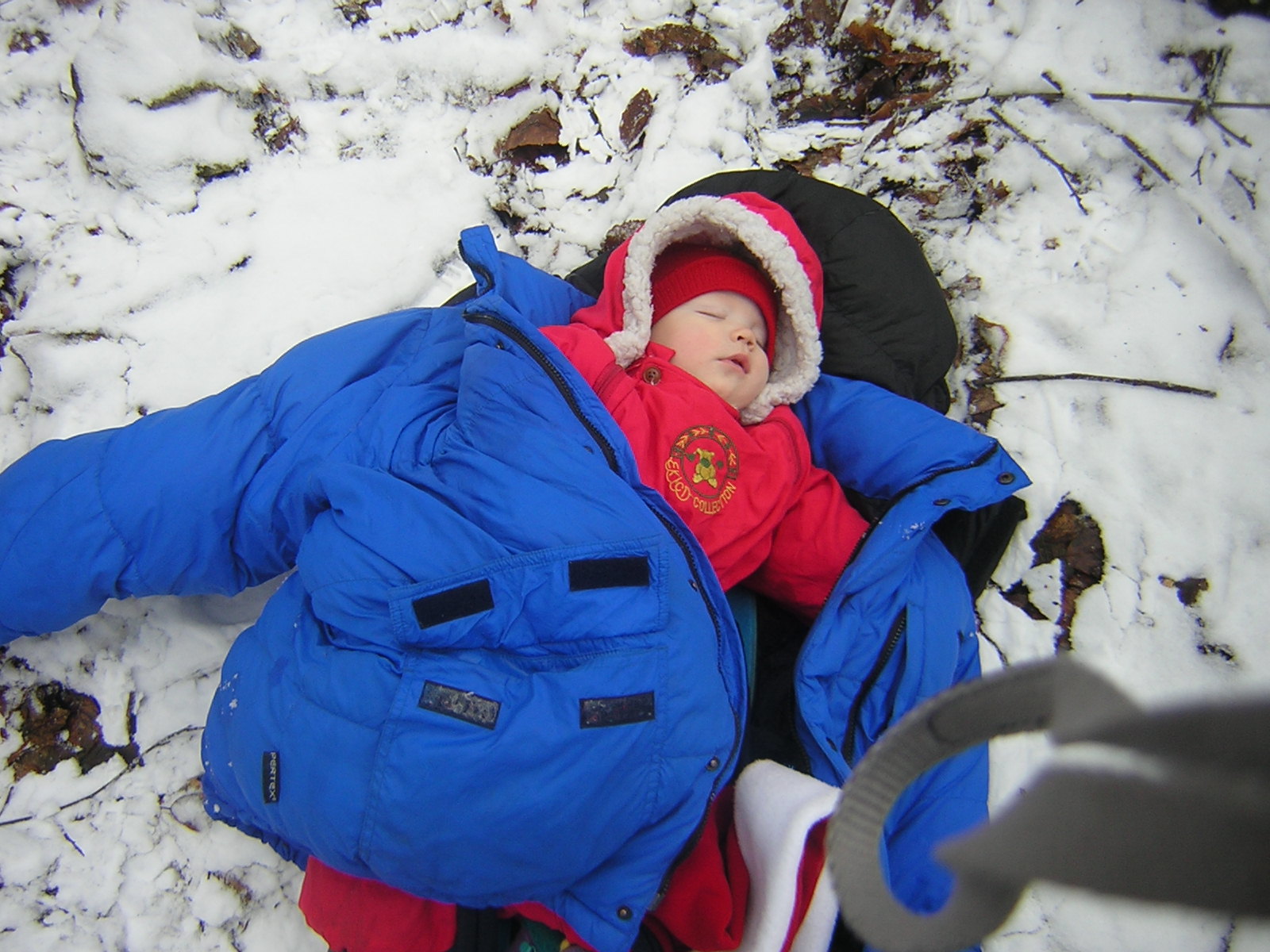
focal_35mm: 36
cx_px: 635
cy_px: 476
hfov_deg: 51.4
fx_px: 1321
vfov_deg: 39.7
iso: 100
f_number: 2.6
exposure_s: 1/99.1
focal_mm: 4.7
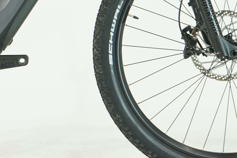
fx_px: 1073
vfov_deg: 8.3
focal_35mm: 163
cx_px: 8
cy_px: -43
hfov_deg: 12.5
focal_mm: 52
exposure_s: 1/200
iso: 1600
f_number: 5.6
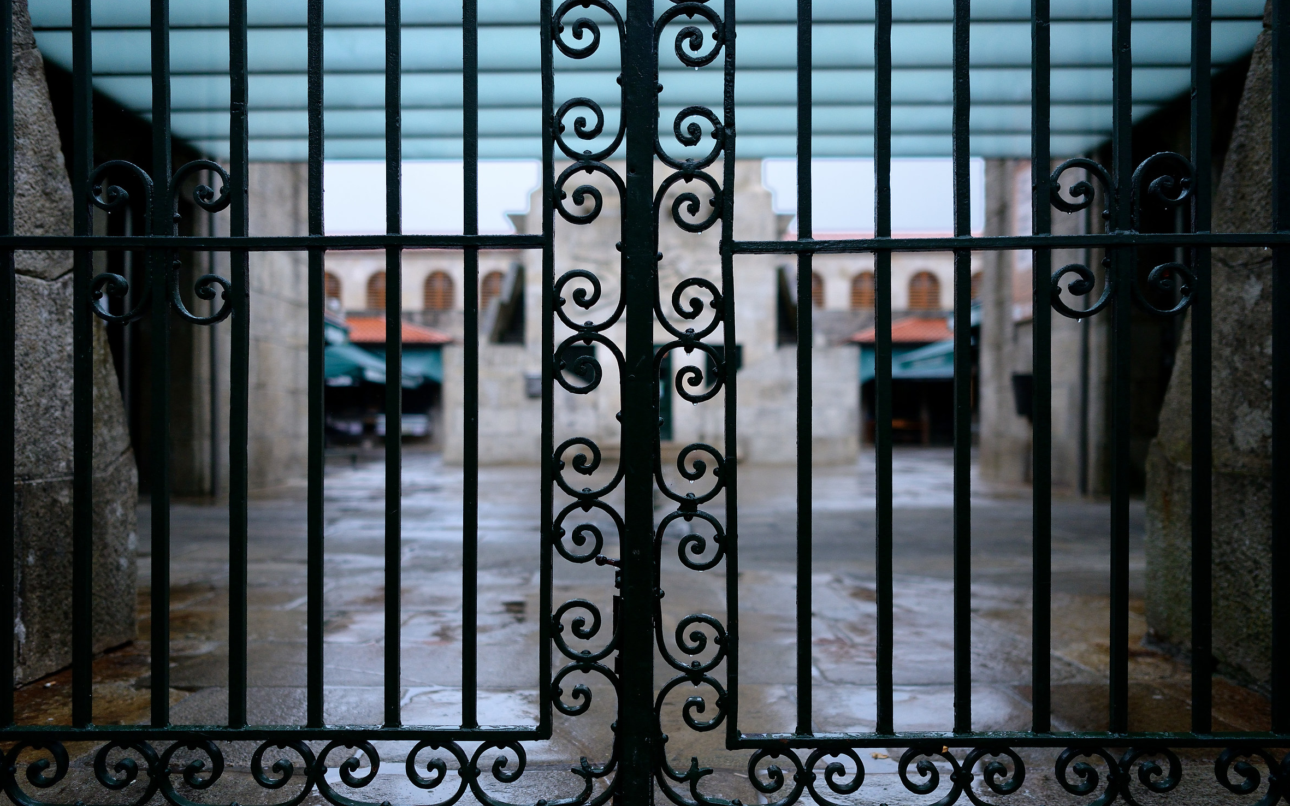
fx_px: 1019
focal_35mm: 29
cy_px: 434
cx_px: 636
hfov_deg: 64.6
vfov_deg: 43.1
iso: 1000
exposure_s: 1/1600
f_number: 2
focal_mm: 28
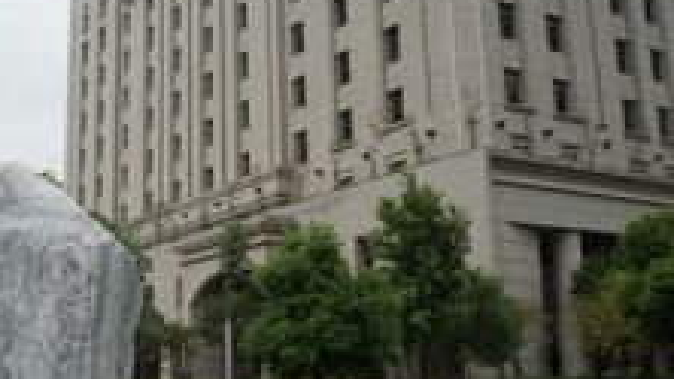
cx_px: 164
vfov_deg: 23.5
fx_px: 912
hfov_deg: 39.4
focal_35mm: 51
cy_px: 164
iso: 200
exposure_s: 1/160
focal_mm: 18
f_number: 6.3
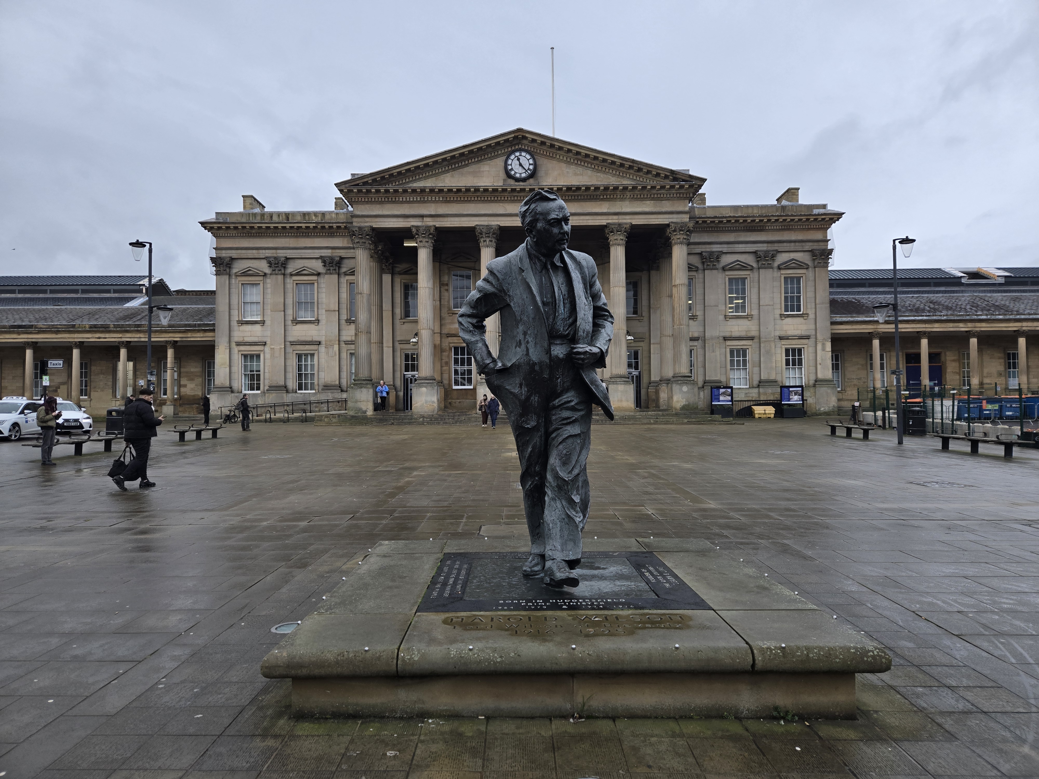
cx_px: 520
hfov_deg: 73.9
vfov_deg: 58.9
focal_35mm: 23
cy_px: 390
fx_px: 690
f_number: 1.8
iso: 80
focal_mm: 5.4
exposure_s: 1/746
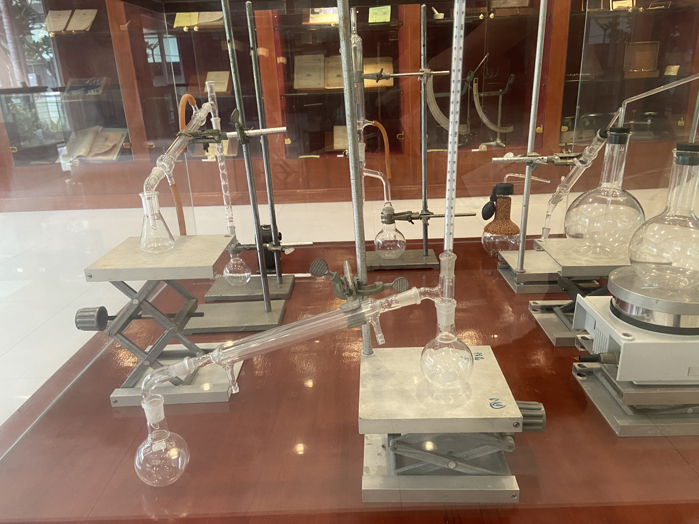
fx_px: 525
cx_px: 350
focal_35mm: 26
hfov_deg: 67.3
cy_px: 262
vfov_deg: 53.1
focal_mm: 4.25
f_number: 1.8
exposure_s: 1/50
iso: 200
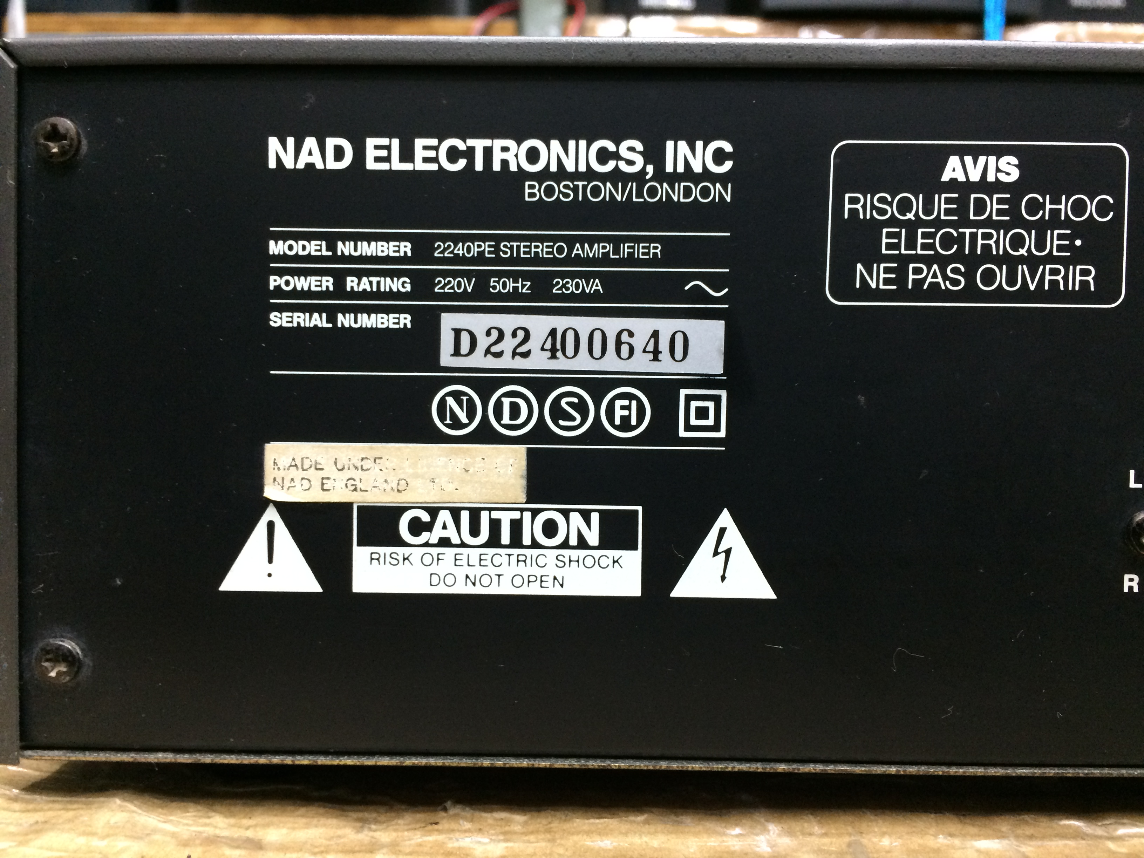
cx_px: 572
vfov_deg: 48.2
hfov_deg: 61.7
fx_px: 958
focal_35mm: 29
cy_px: 429
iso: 250
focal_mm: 4.15
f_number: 2.2
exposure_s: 1/33
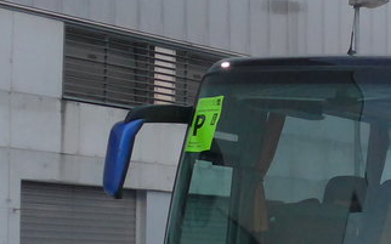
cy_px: 124
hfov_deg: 11.9
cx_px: 376
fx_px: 1854
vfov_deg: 7.5
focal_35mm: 174
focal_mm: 9
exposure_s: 1/125
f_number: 2.8
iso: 400
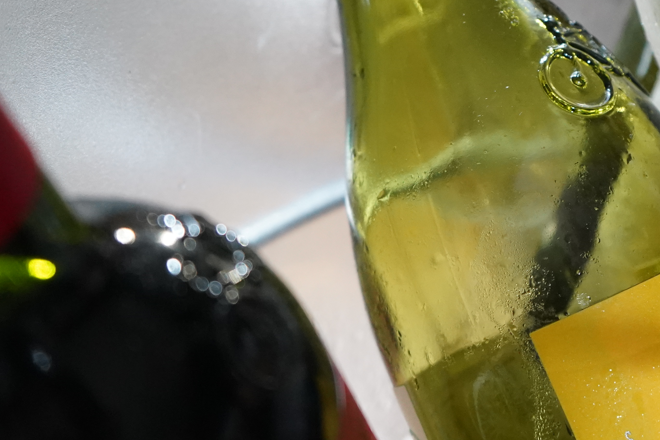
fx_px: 1595
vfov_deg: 15.6
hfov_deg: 23.0
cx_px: 529
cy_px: 95
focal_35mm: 87
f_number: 4
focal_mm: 37
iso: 5000
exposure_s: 1/160
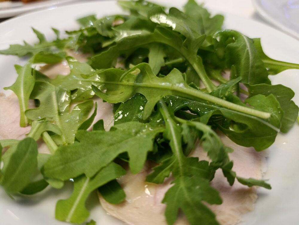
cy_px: 112
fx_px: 199
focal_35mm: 23
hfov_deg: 73.8
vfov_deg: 59.0
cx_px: 150
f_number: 1.65
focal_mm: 6.11
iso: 793
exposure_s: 1/100
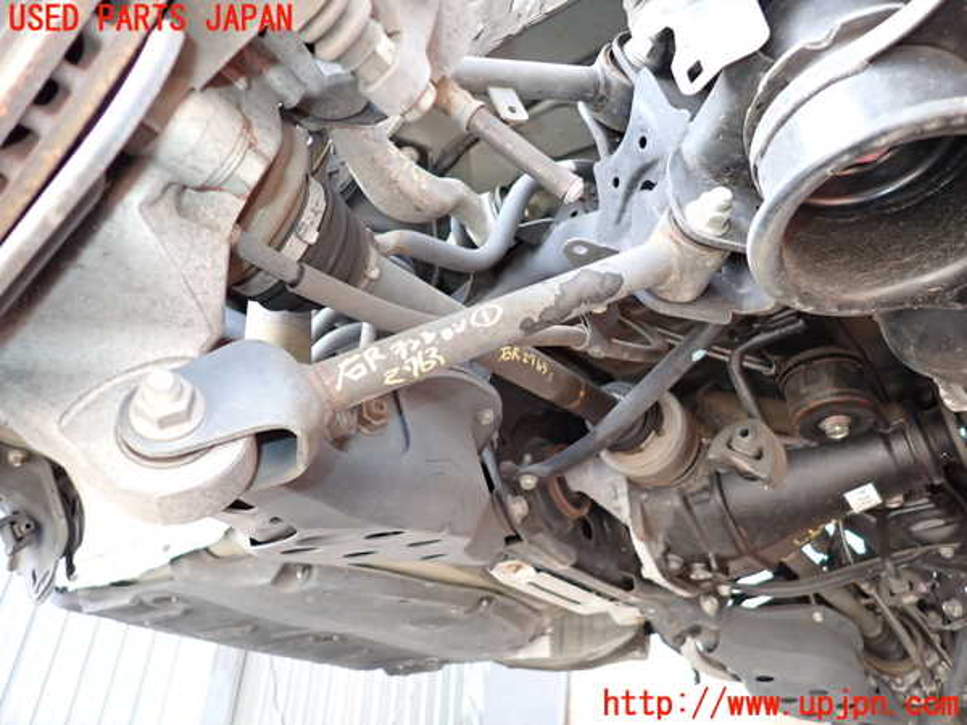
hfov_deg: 69.4
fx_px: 698
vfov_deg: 54.9
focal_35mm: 25
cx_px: 484
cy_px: 362
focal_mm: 4.5
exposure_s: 1/100
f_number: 2
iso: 400
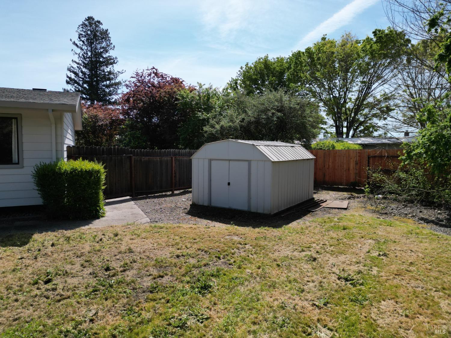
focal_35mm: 24
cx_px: 226
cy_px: 169
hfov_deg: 71.6
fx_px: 313
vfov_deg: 56.8
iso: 110
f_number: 1.7
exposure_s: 1/3000
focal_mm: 6.72
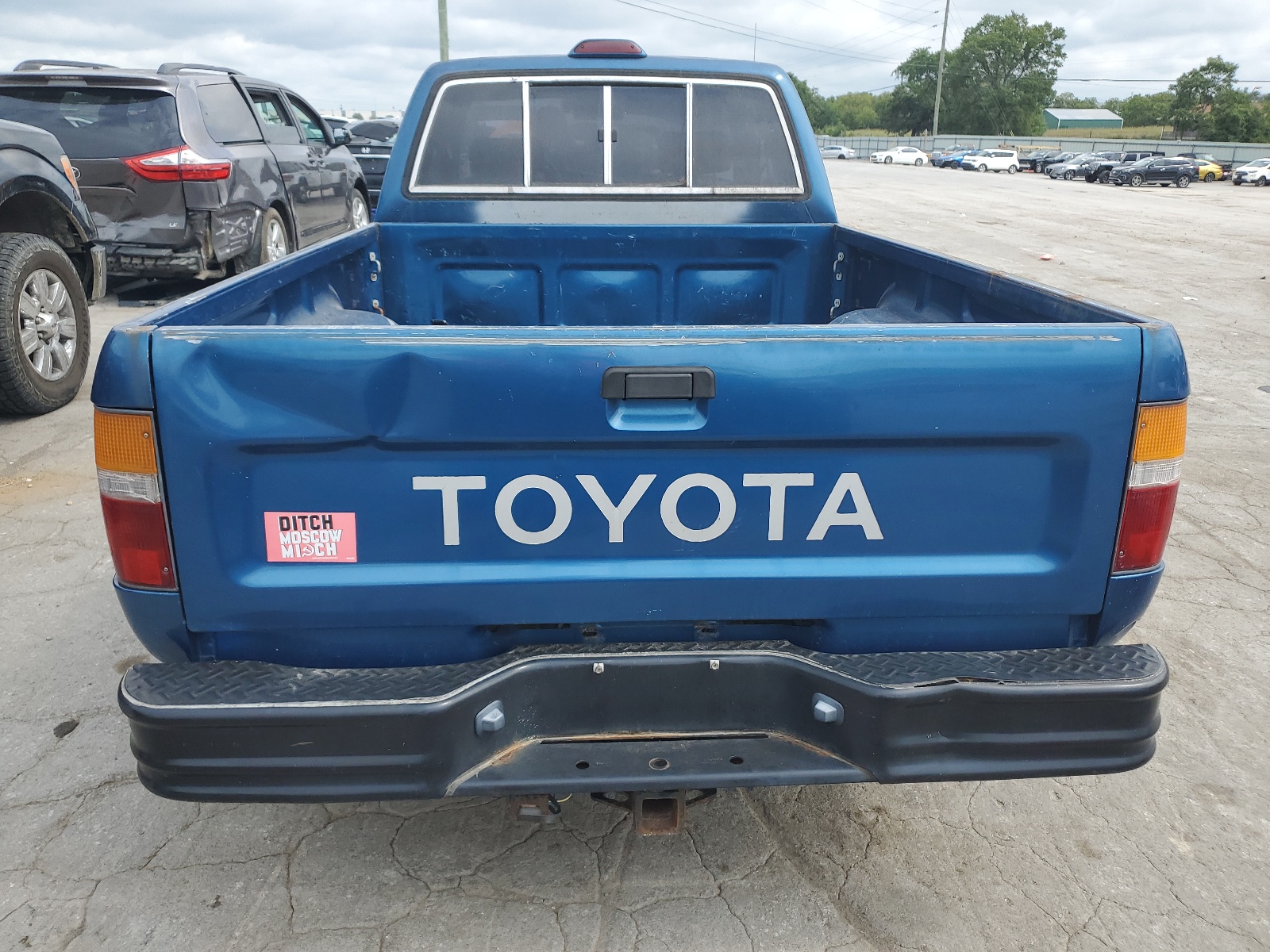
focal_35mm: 26
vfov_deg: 53.1
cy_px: 476
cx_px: 635
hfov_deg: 67.3
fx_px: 954
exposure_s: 1/2000
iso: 50
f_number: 1.5
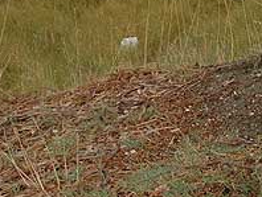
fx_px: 546
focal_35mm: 72
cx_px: 312
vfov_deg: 19.7
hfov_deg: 24.5
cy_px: -11
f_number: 6.3
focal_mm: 18
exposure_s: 1/200
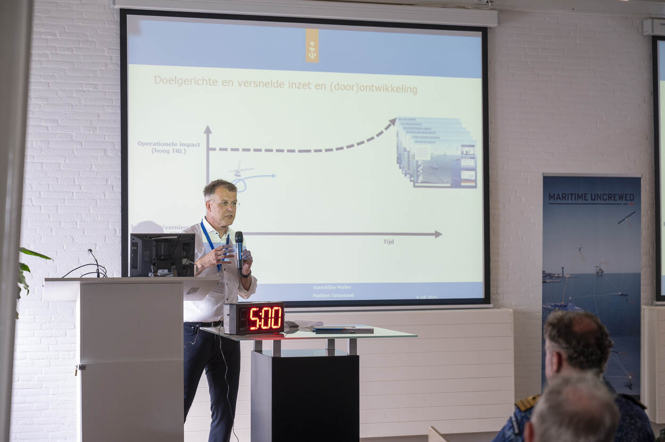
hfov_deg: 28.9
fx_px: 1292
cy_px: 221
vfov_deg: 19.4
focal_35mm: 70
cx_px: 332
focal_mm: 70
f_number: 3.5
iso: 1000
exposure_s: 1/100
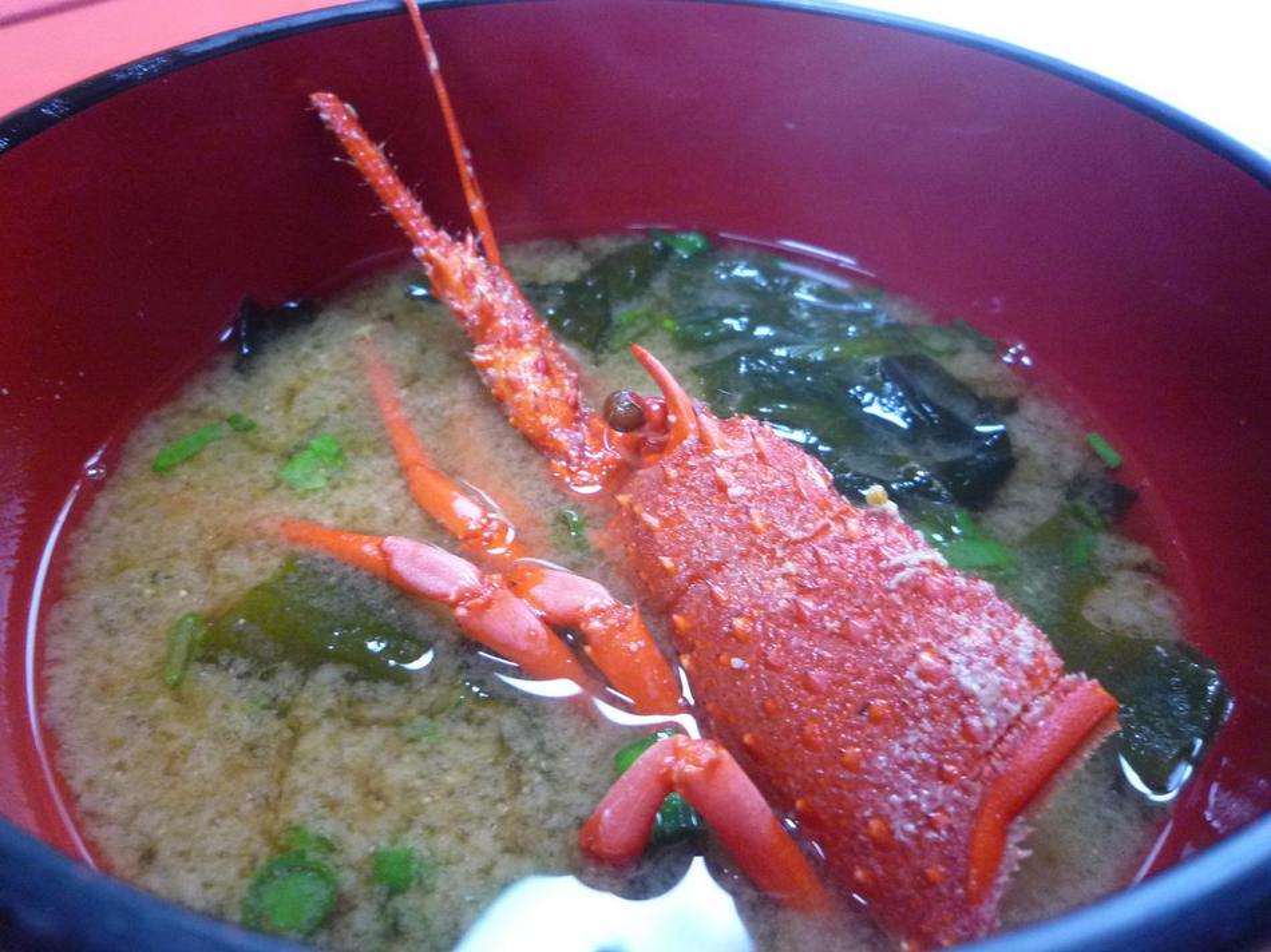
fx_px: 918
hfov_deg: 69.4
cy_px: 476
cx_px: 636
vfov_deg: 54.9
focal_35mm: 25
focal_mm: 4.4
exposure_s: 1/10
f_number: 2.8
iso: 400
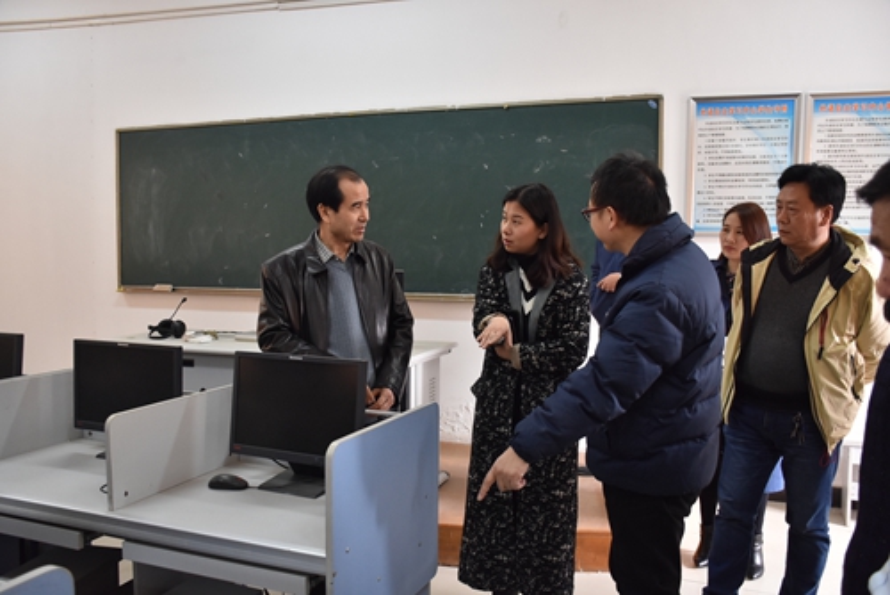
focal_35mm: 30
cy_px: 298
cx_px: 445
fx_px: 742
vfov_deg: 43.7
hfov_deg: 61.9
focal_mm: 20
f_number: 3.5
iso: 1100
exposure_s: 1/90
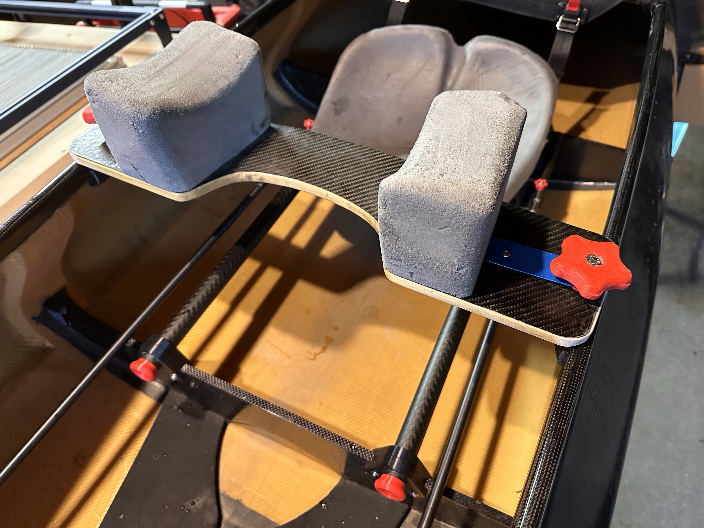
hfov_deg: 71.6
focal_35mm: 24
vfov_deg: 56.8
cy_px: 264
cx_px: 352
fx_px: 488
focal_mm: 6.86
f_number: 1.78
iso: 640
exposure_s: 1/60
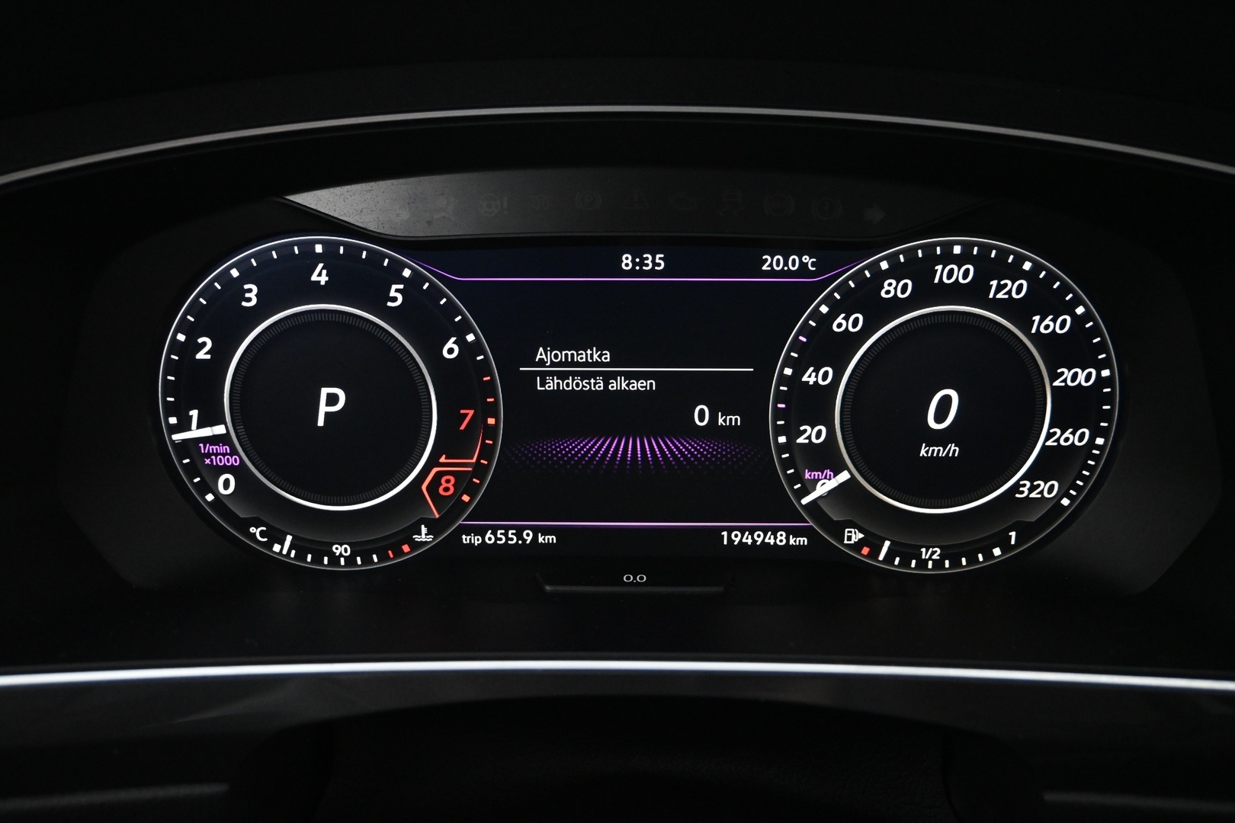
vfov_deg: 43.6
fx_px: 1029
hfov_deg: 61.9
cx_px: 618
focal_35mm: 30
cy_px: 412
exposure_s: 1/25
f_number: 3.8
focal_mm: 20
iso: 3200
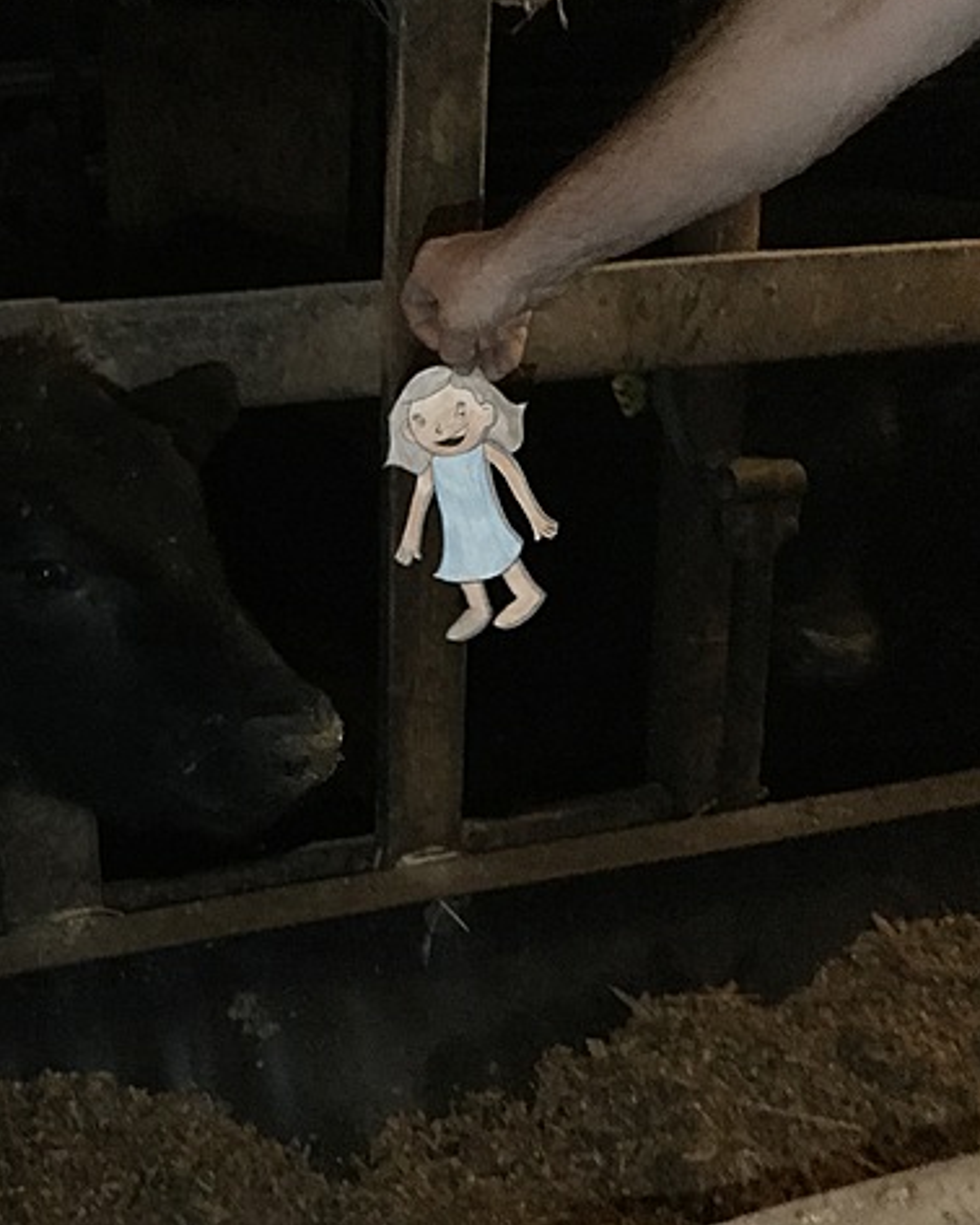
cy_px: 605
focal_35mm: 41
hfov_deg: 35.4
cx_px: 200
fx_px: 1486
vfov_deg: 44.8
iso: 800
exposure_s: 1/15
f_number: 2.4
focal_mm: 3.3
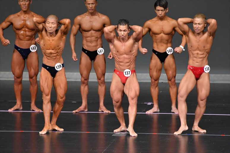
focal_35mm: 345
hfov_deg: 6.0
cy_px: 76
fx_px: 2203
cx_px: 115
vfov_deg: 4.0
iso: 4000
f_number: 5.6
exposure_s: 1/400
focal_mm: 230
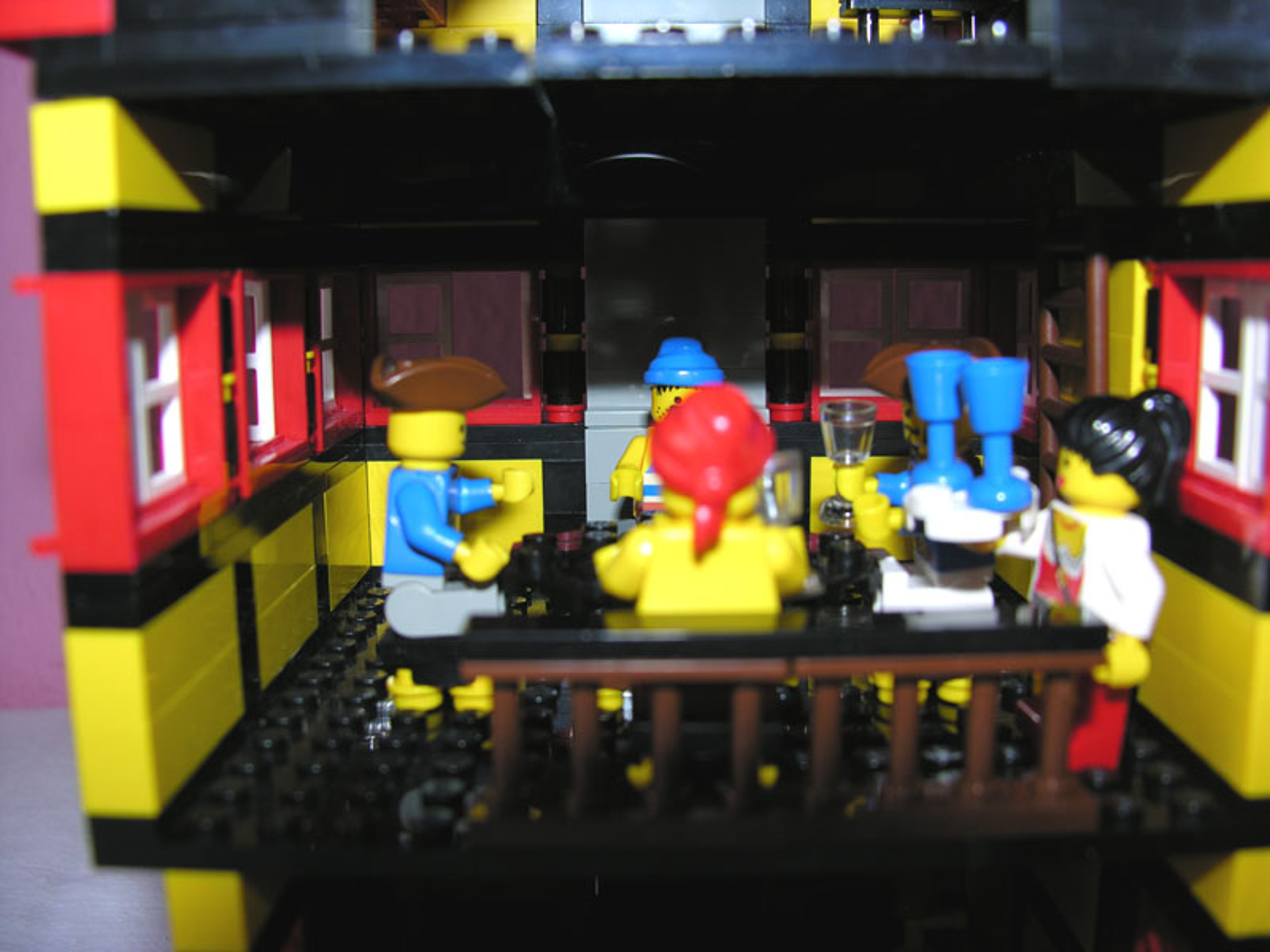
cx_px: 635
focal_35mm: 35
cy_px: 476
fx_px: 1284
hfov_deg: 52.6
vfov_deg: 40.7
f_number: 2.8
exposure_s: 1/60.1
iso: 50
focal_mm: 8.9
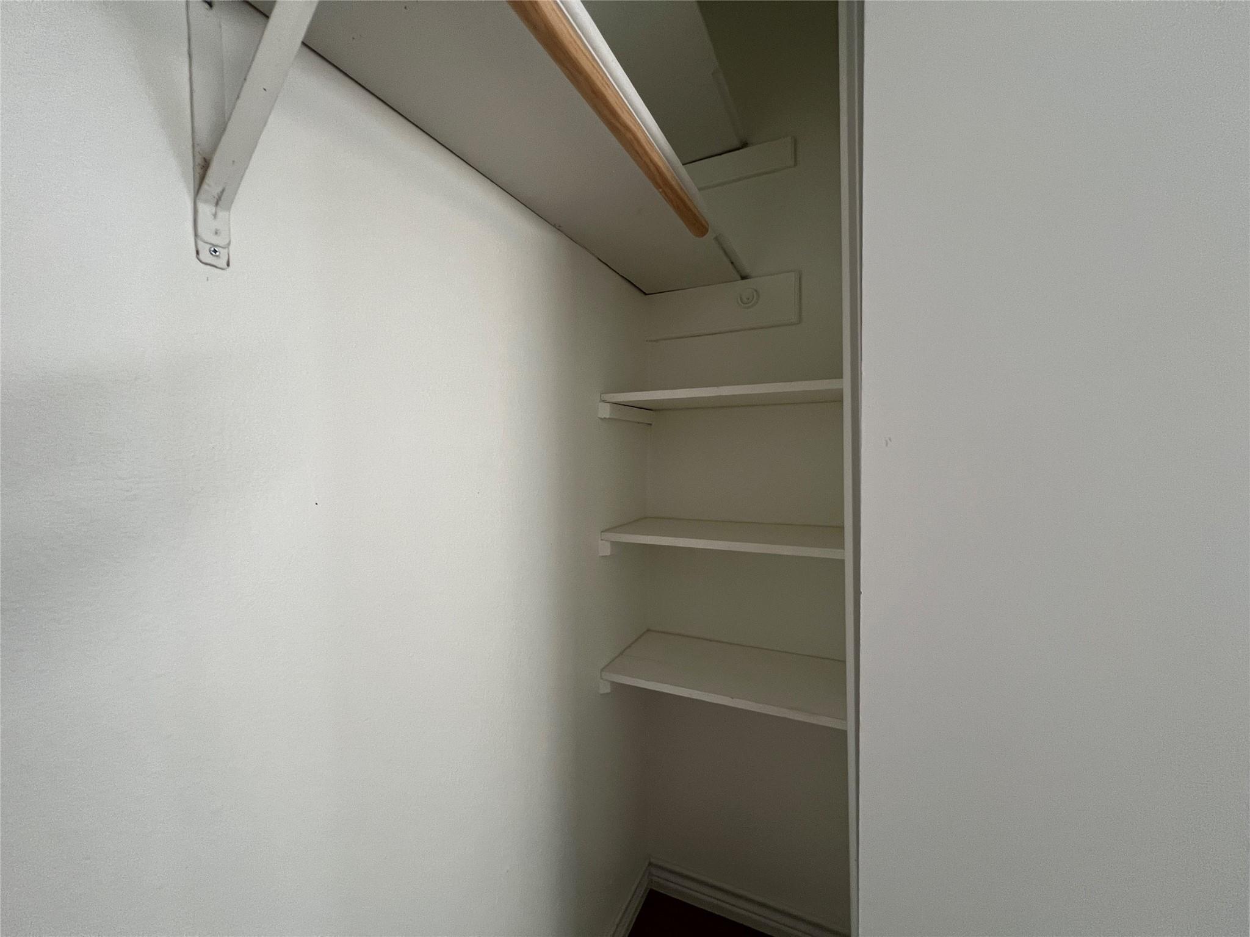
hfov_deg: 106.2
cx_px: 625
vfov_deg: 89.9
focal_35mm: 13
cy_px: 468
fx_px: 469
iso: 250
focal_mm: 1.57
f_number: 1.8
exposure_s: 1/92
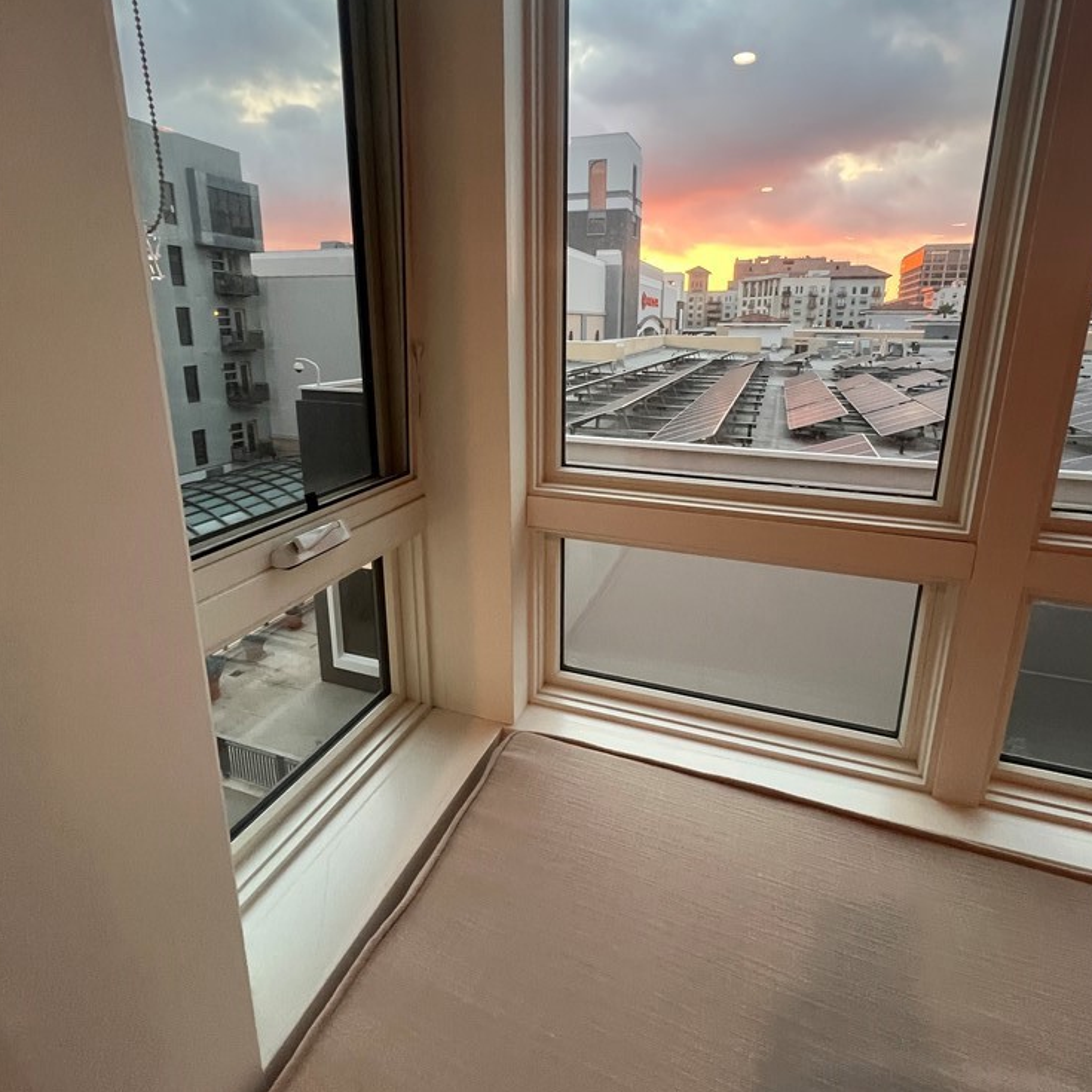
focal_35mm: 16
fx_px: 571
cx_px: 563
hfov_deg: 87.4
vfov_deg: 86.9
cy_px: 468
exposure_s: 1/120
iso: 250
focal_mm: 1.57
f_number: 1.8
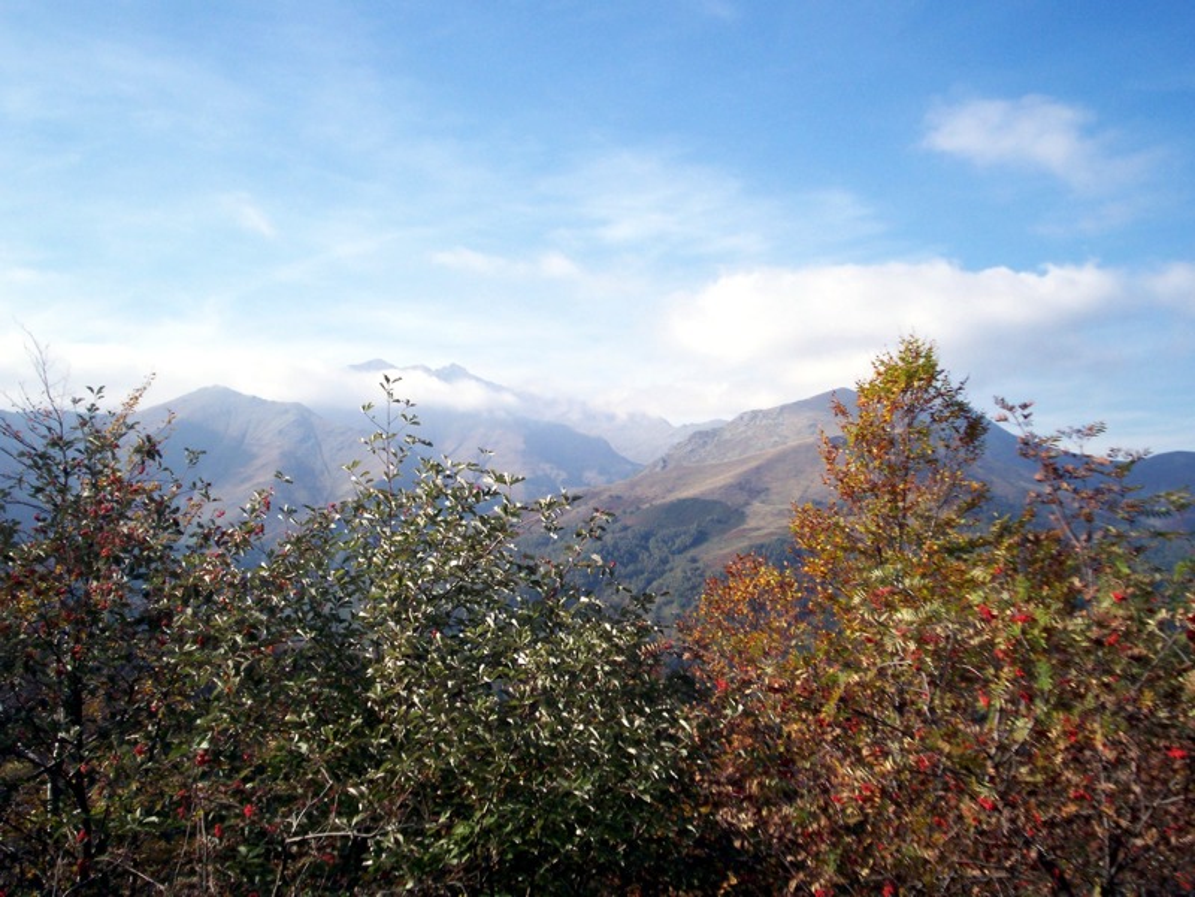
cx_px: 598
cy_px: 448
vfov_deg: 39.7
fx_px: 1243
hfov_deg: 51.4
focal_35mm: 36
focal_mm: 5.9
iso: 100
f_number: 4.5
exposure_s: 1/433
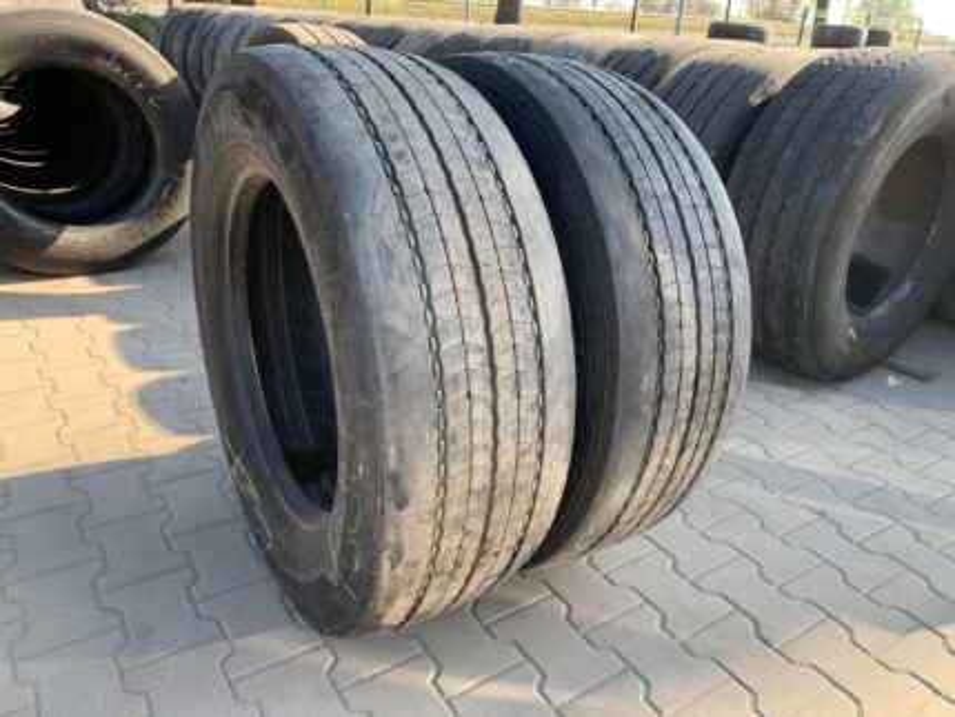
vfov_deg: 53.1
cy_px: 358
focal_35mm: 26
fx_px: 718
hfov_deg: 67.3
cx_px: 478
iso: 25
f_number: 1.8
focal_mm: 4.25
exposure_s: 1/184
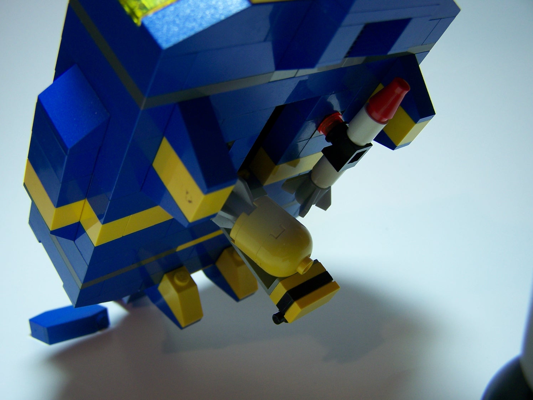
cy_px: 200
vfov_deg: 37.7
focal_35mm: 38
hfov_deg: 49.0
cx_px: 266
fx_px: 585
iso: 80
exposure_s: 1/40
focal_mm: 6.3
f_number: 2.8
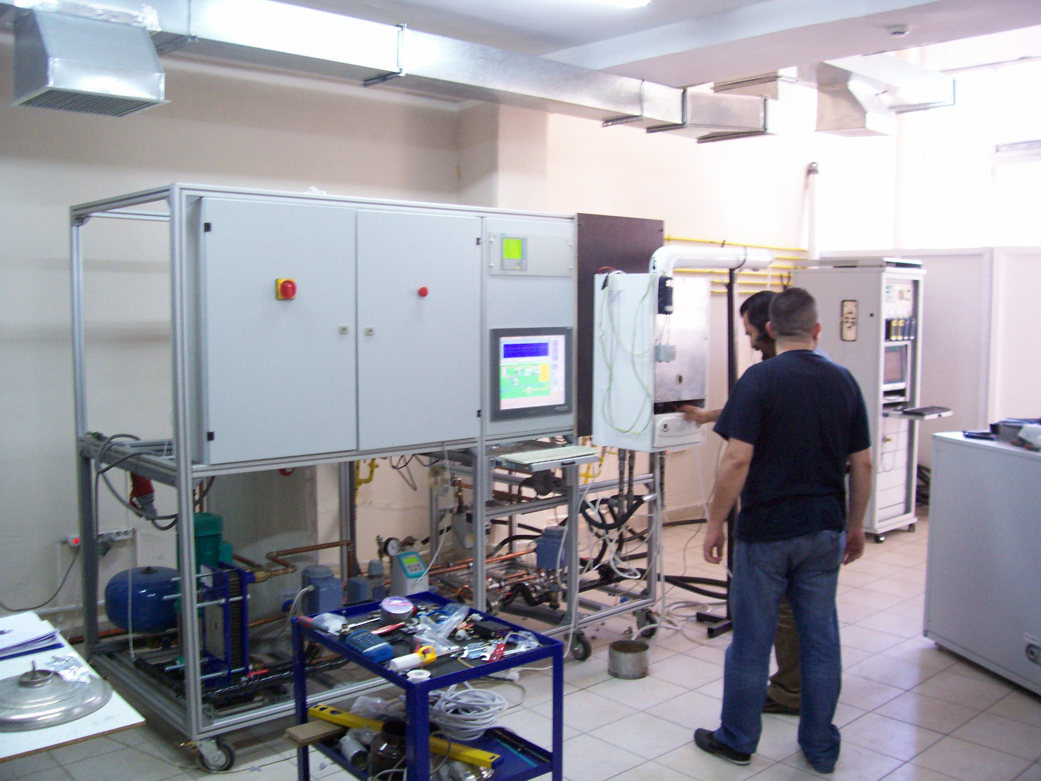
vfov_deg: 41.8
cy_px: 390
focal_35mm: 34
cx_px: 520
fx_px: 1022
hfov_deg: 54.0
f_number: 2.7
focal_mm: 5.6
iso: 160
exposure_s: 1/20.3
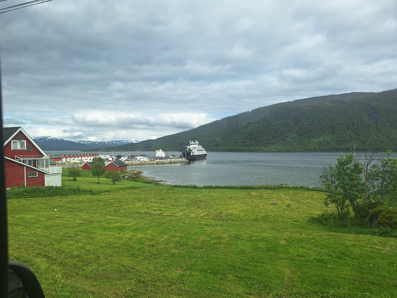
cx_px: 198
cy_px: 149
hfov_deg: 73.9
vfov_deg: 58.9
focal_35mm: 23
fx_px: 264
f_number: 1.8
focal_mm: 5.54
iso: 40
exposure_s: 1/1706
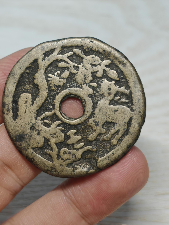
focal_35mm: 95
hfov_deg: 15.6
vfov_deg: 20.7
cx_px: 84
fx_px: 618
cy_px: 112
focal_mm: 7.62
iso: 100
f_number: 1.6
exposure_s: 1/100
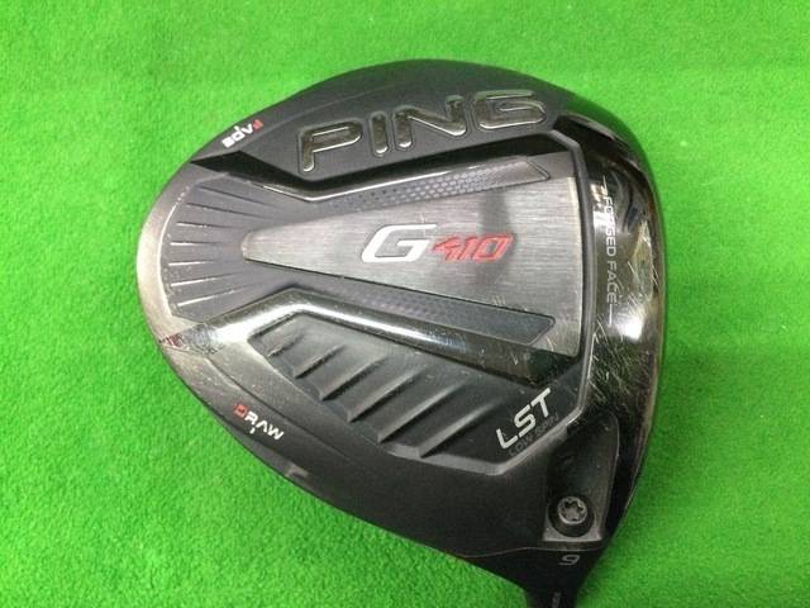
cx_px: 405
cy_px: 304
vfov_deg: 45.4
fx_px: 725
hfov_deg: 58.4
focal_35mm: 31
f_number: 2.4
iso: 200
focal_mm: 3.3
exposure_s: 1/30
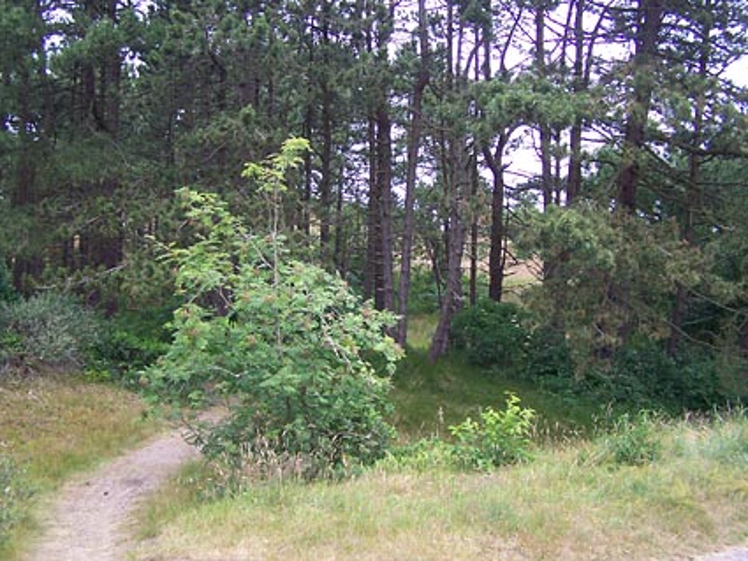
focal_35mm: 38
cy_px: 280
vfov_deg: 37.7
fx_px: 821
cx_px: 374
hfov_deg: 49.0
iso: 64
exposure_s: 1/100
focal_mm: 6.3
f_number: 2.8
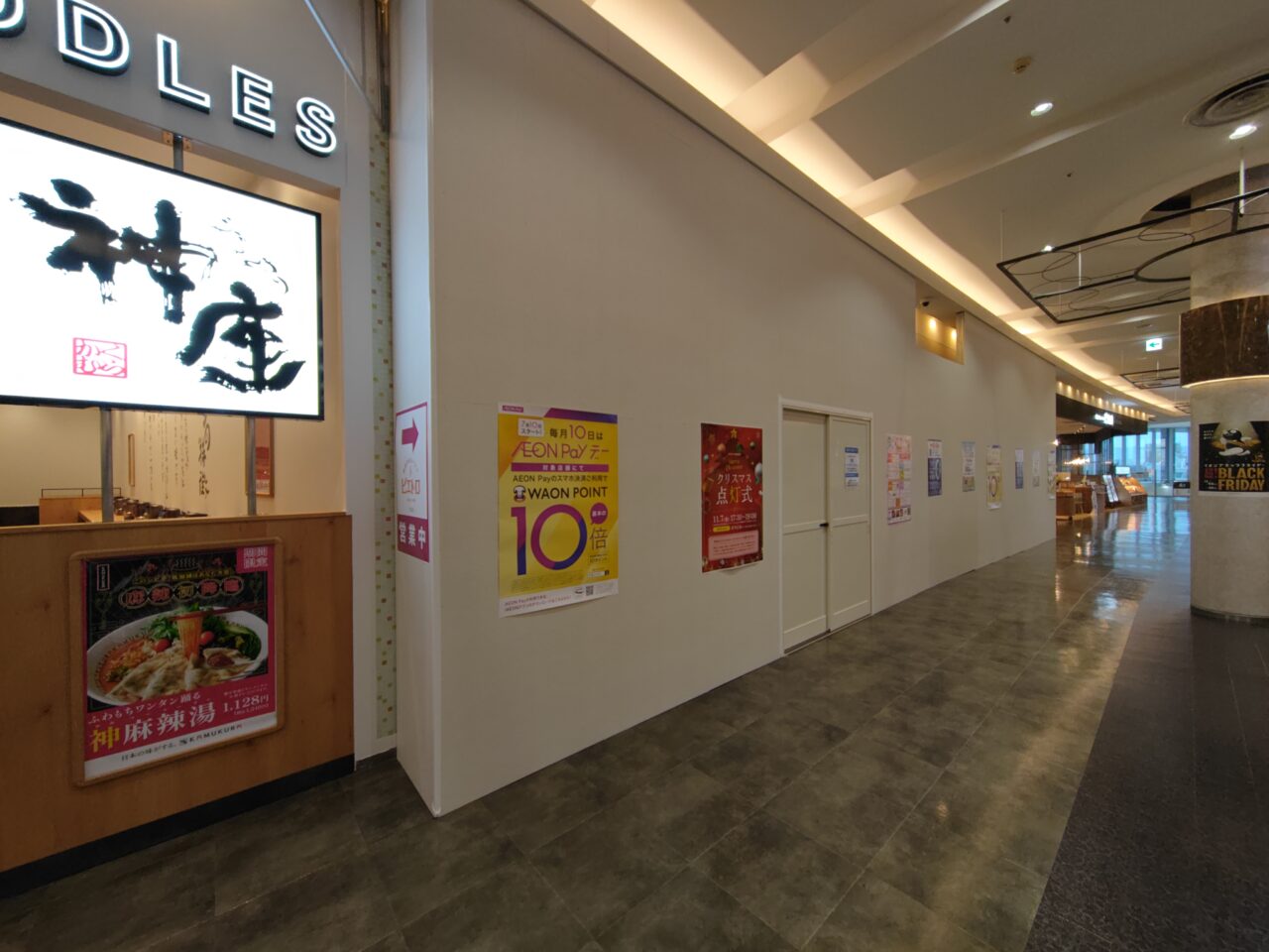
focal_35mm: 13
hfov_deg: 106.2
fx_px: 477
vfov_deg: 89.9
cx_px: 634
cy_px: 476
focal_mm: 2.16
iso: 242
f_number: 2.2
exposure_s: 1/60
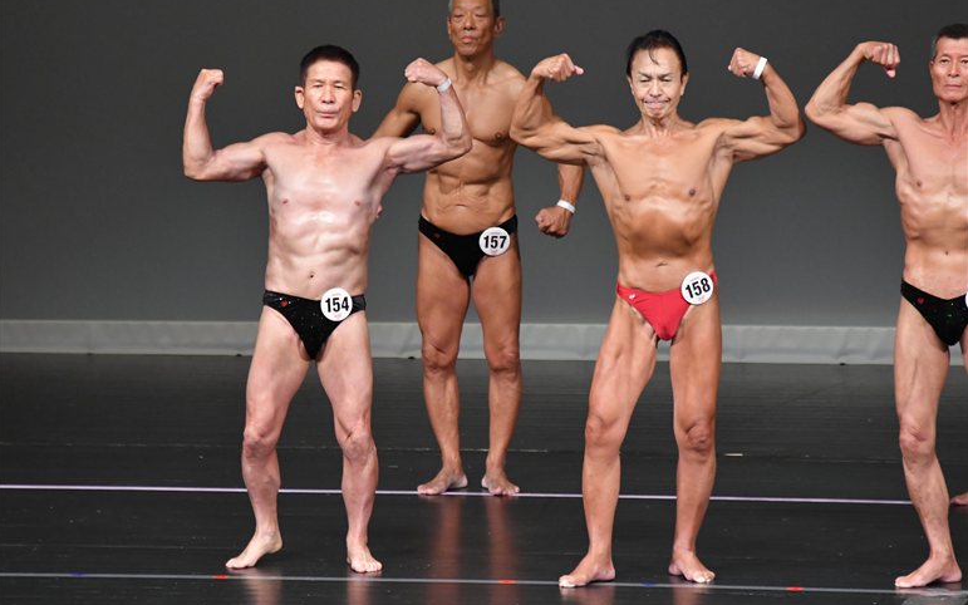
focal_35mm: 384
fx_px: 10131
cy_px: 309
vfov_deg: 3.4
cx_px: 483
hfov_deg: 5.5
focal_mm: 250
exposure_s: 1/400
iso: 4000
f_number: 5.6
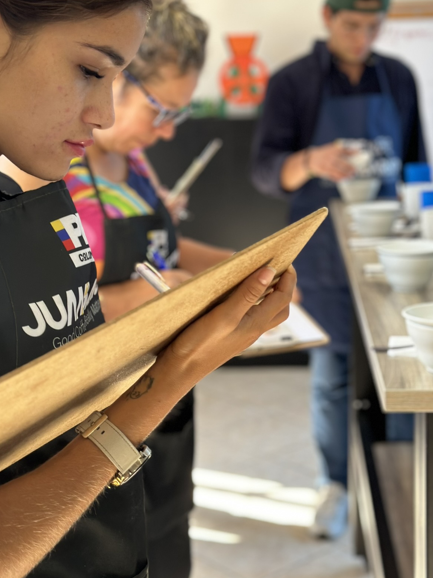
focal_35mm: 63
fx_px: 1051
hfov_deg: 23.2
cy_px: 232
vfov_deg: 30.6
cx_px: 279
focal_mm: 6.86
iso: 125
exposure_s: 1/118
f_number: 1.78
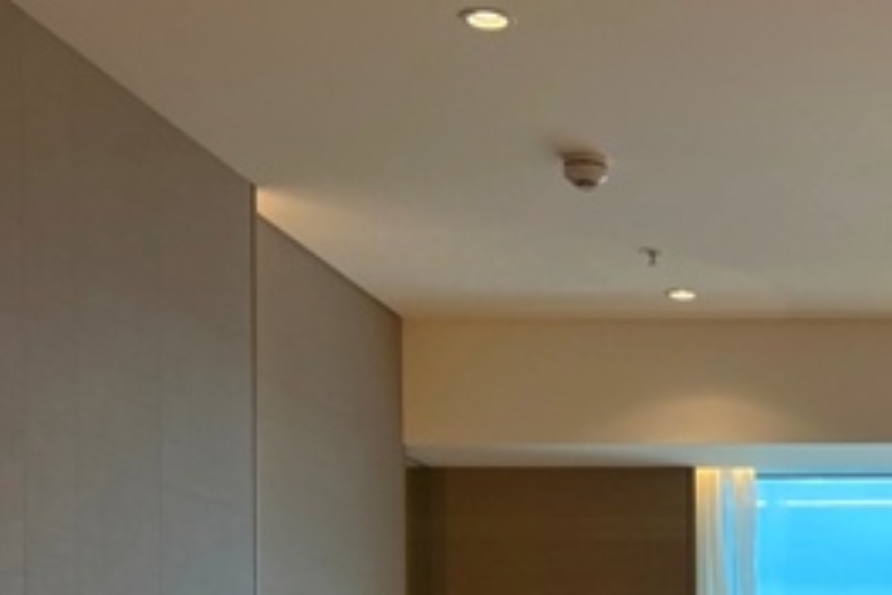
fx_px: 2032
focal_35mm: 82
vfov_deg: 16.0
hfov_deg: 23.1
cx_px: 1007
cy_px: 717
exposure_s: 1/120
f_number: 1.5
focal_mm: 5.7
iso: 125
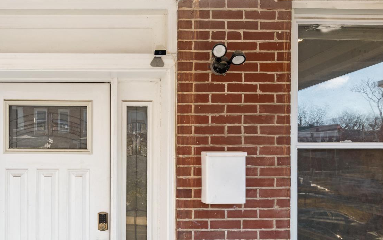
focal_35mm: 34
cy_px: 167
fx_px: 355
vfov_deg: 36.8
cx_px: 99
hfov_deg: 54.2
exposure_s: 1/100
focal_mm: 18
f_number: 9
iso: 200
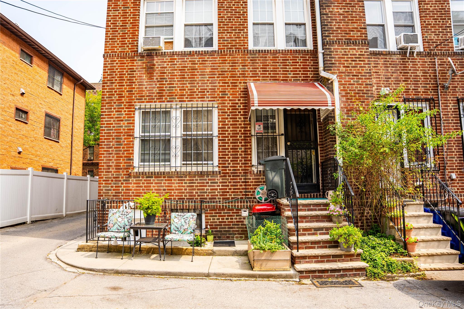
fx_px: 309
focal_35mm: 24
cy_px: 154
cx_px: 232
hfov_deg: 73.8
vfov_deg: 53.1
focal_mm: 24
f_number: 5
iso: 125
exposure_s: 1/1600
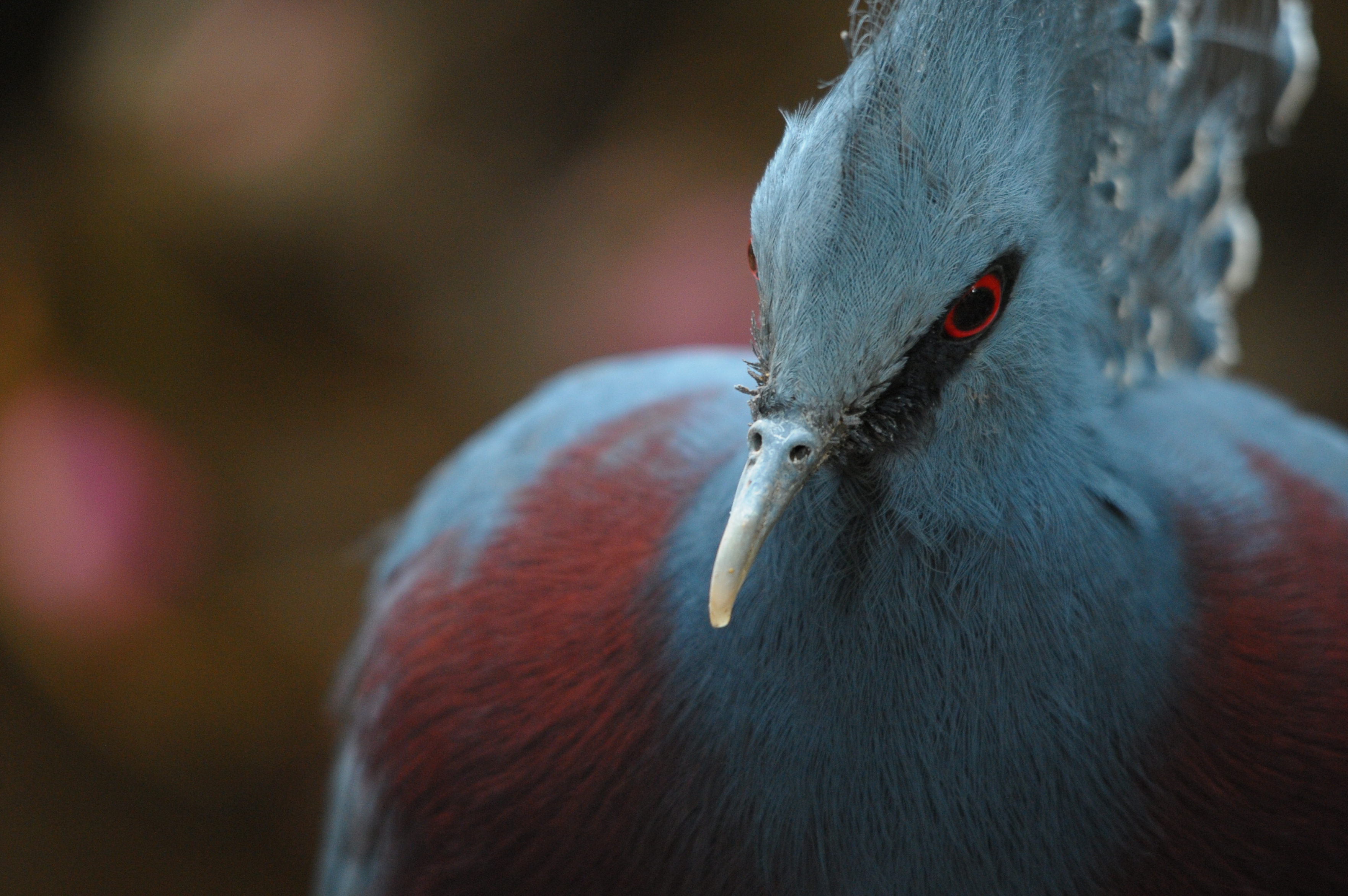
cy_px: 391
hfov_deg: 3.8
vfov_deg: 2.5
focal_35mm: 544
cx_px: 765
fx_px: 20357
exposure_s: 1/60
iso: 2500
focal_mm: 450
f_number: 6.3
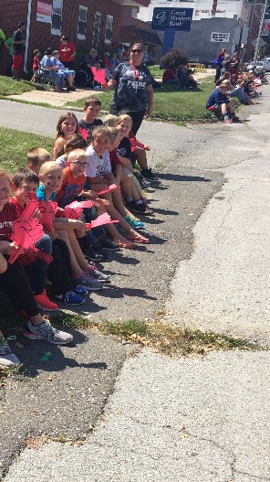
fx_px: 612
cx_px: -9
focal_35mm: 48
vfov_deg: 42.9
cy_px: 249
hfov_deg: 23.7
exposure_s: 1/1236
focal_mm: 4.15
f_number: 2.2
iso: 32
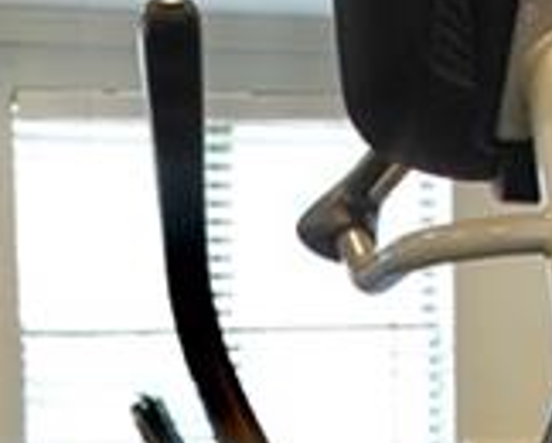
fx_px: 2421
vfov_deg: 9.7
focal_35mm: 148
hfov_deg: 12.9
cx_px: 75
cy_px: 889
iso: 2000
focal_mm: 16.9
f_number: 5.6
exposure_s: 1/60
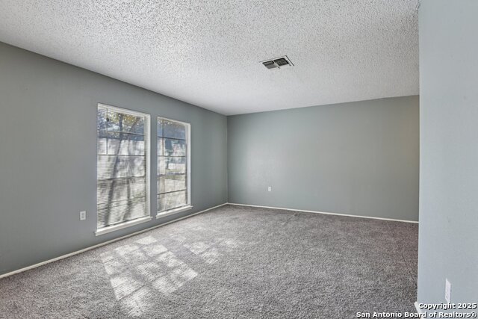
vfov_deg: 70.5
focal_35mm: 17
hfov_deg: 93.3
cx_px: 239
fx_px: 226
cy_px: 160
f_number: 8
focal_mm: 17
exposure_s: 1/15
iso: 560
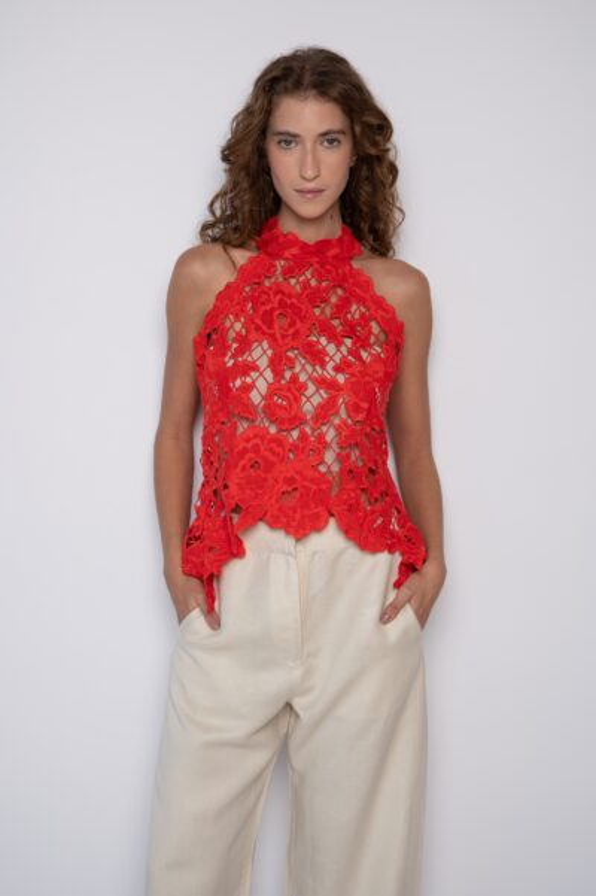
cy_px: 448
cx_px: 298
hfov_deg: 24.6
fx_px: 1367
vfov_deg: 36.3
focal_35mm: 55
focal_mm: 55
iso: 250
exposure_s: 1/160
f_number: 4
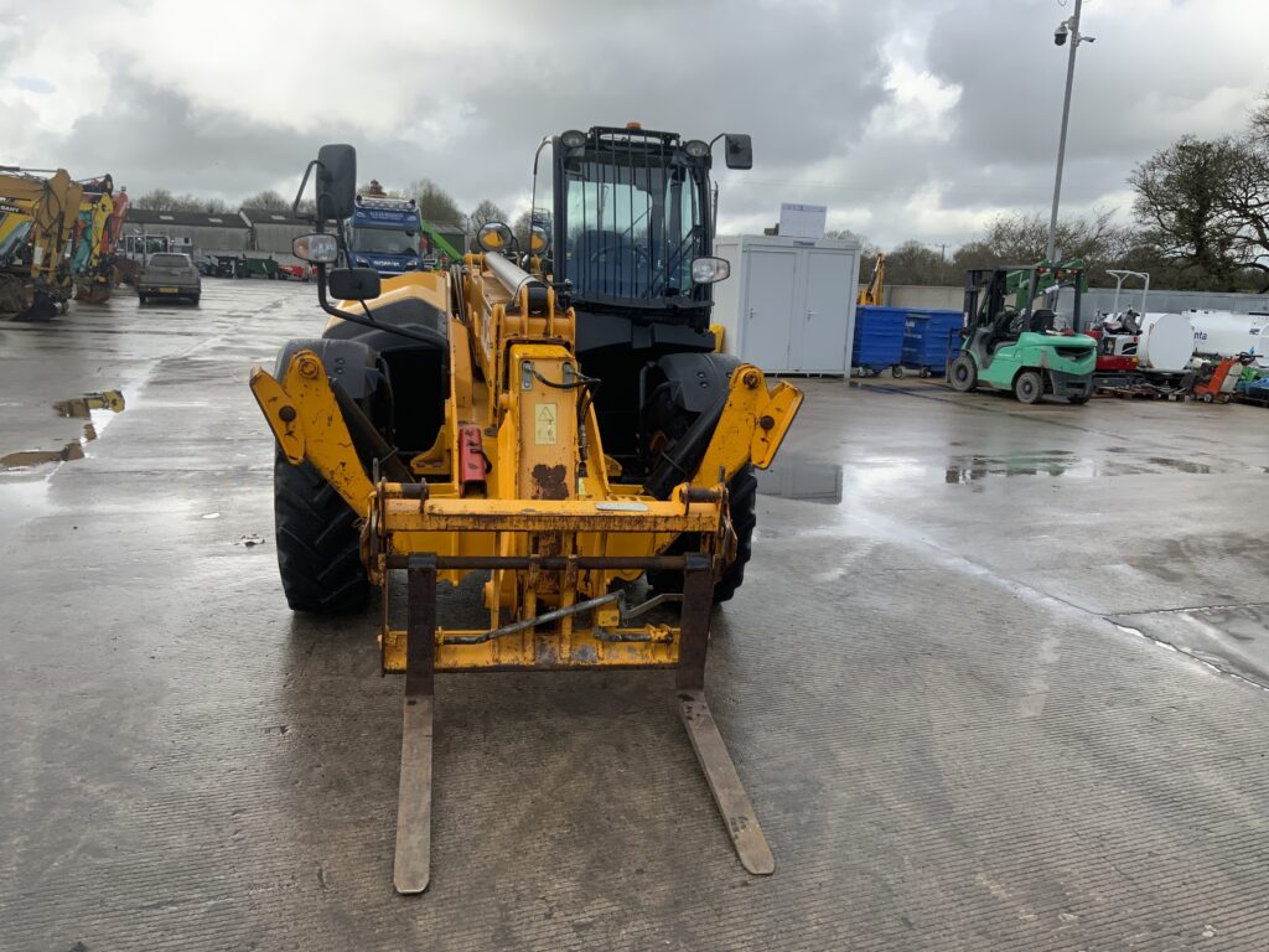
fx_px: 1063
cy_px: 476
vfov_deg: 48.2
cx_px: 634
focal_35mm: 29
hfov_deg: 61.7
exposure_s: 1/642
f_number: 1.8
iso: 16
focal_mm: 3
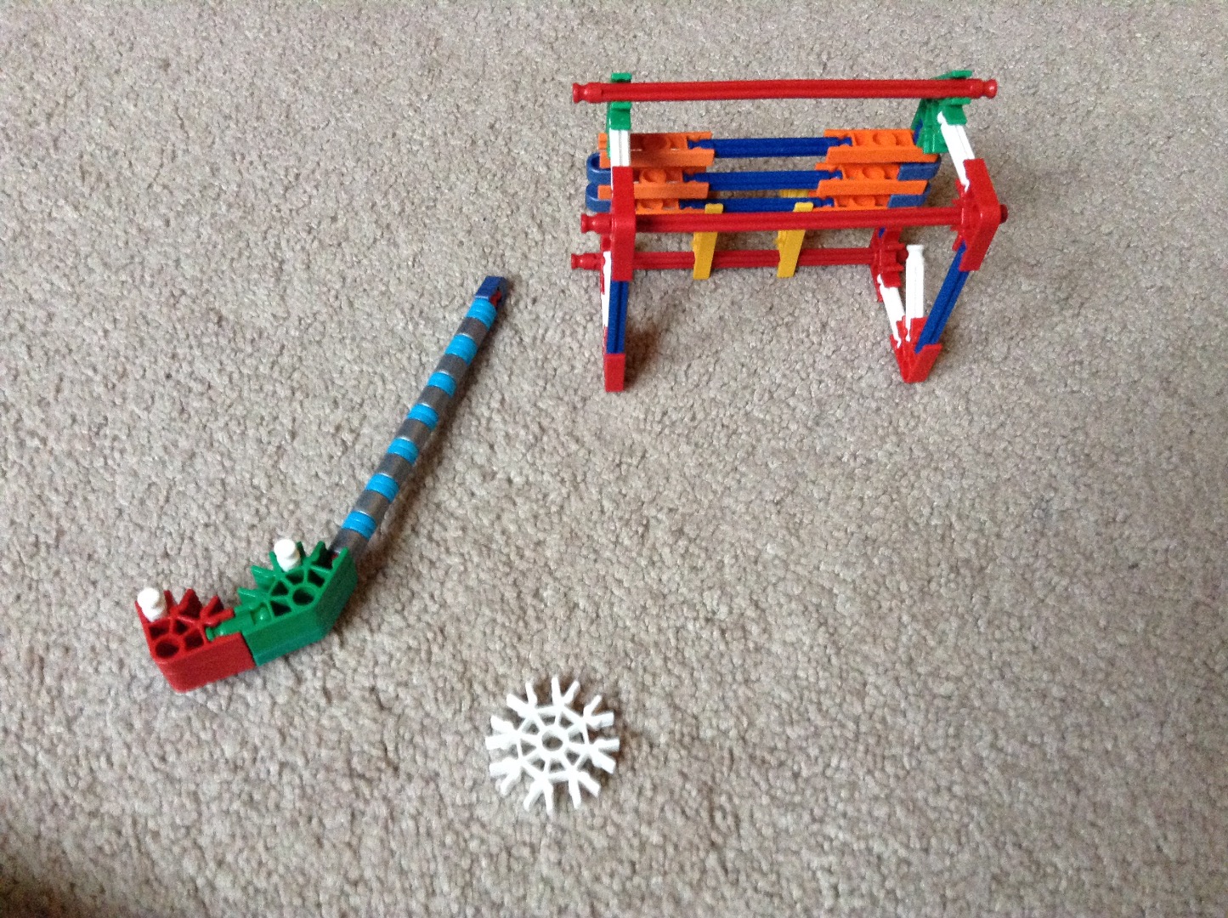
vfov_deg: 42.9
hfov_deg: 55.4
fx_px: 1169
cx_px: 614
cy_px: 459
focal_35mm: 33
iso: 250
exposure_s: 1/15
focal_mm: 3.3
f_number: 2.4
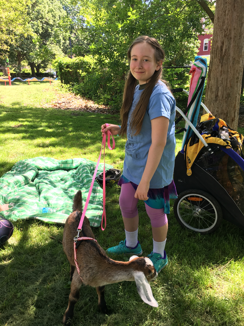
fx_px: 273
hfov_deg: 48.2
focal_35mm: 29
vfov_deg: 61.7
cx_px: 122
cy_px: 163
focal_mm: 4.15
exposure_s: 1/120
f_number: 2.2
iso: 25
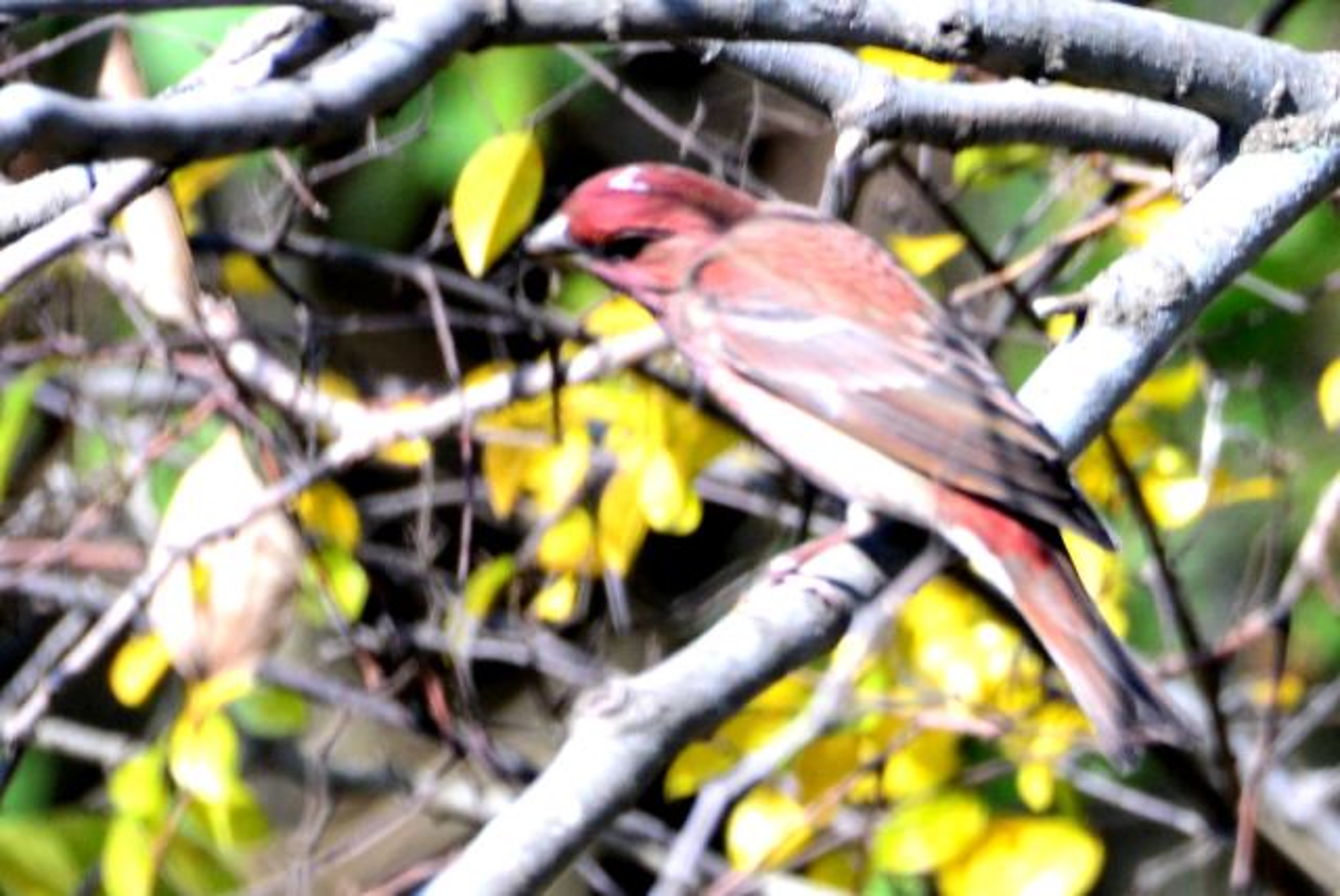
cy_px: 448
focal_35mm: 500
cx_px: 670
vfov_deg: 2.8
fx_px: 18628
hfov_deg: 4.1
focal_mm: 500
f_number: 8
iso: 640
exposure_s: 1/400
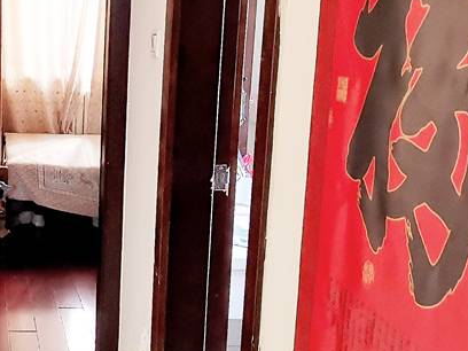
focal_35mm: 60
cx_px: -1
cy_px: 150
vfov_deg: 24.4
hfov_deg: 30.0
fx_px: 811
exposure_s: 1/33.3
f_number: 2.2
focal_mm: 2.26
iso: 640
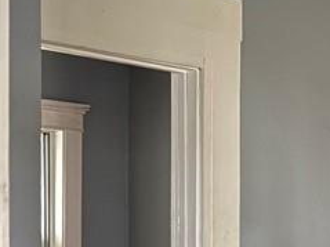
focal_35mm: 103
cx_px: 599
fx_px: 981
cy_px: 293
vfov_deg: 13.9
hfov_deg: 16.1
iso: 1600
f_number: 1.78
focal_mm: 6.76
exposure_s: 1/15
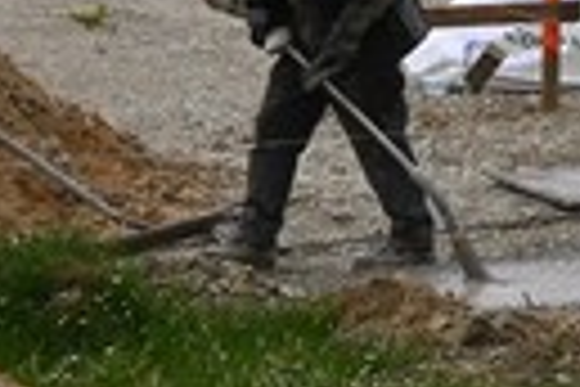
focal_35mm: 209
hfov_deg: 9.1
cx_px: 1277
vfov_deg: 6.3
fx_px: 3367
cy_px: -511
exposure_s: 1/500
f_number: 7.1
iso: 200
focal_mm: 18
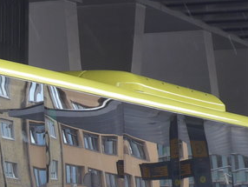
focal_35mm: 218
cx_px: -103
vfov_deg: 6.8
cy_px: 157
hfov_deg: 8.9
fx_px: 1563
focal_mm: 10.7
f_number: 3.3
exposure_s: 1/100
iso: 80
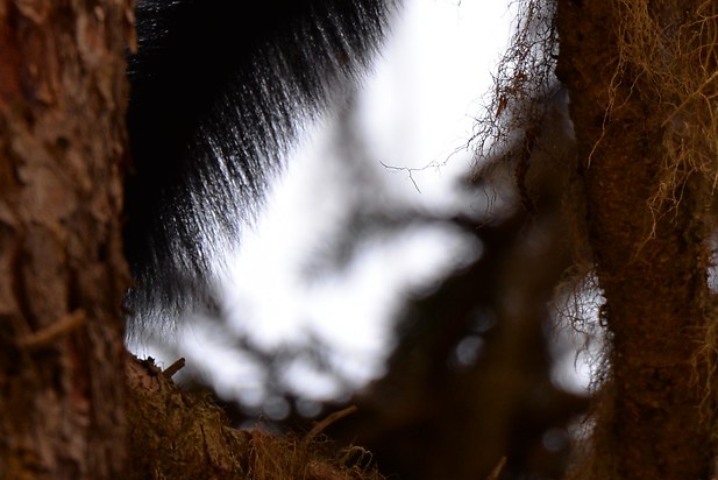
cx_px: 549
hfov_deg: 1.3
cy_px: -177
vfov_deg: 0.9
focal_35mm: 1556
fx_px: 31047
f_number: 5.6
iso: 360
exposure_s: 1/400
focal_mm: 400
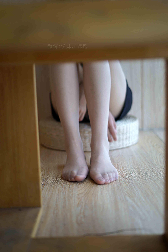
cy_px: 126
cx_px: 84
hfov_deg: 27.0
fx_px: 350
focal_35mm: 50
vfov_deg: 39.6
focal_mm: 50
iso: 200
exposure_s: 1/1600
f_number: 1.8
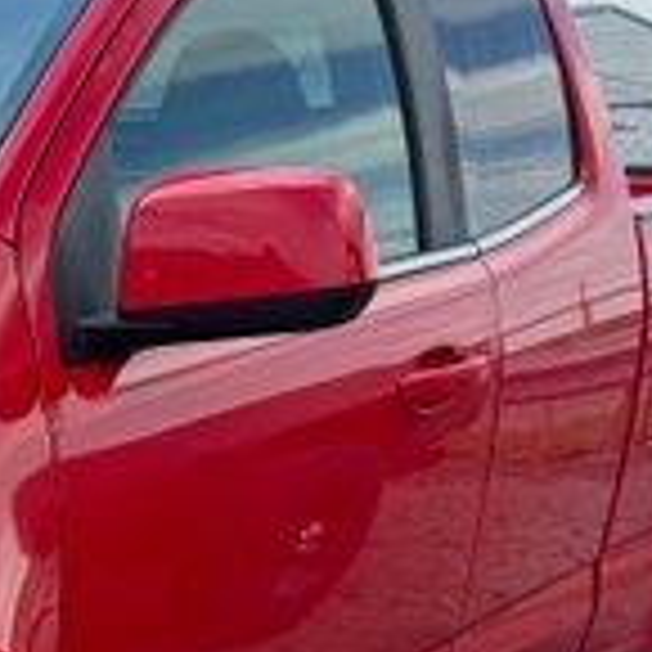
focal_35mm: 92
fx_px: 1960
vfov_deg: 17.8
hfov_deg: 16.9
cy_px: 825
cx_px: -362
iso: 100
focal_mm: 6.76
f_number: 1.78
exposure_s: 1/2299
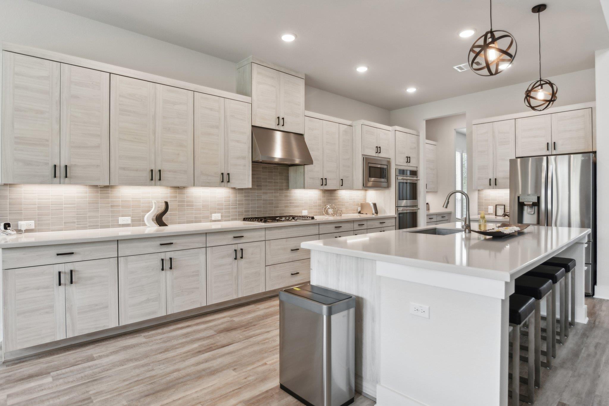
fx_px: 321
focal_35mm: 19
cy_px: 203
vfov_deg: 64.6
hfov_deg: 86.9
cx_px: 304
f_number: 8
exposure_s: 1/25
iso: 400
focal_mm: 19
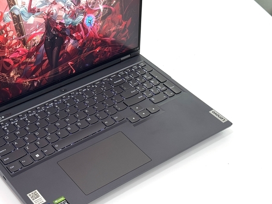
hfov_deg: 26.5
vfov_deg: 20.1
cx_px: 85
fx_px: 574
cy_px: 73
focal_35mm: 73
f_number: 1.78
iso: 64
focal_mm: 6.76
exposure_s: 1/100
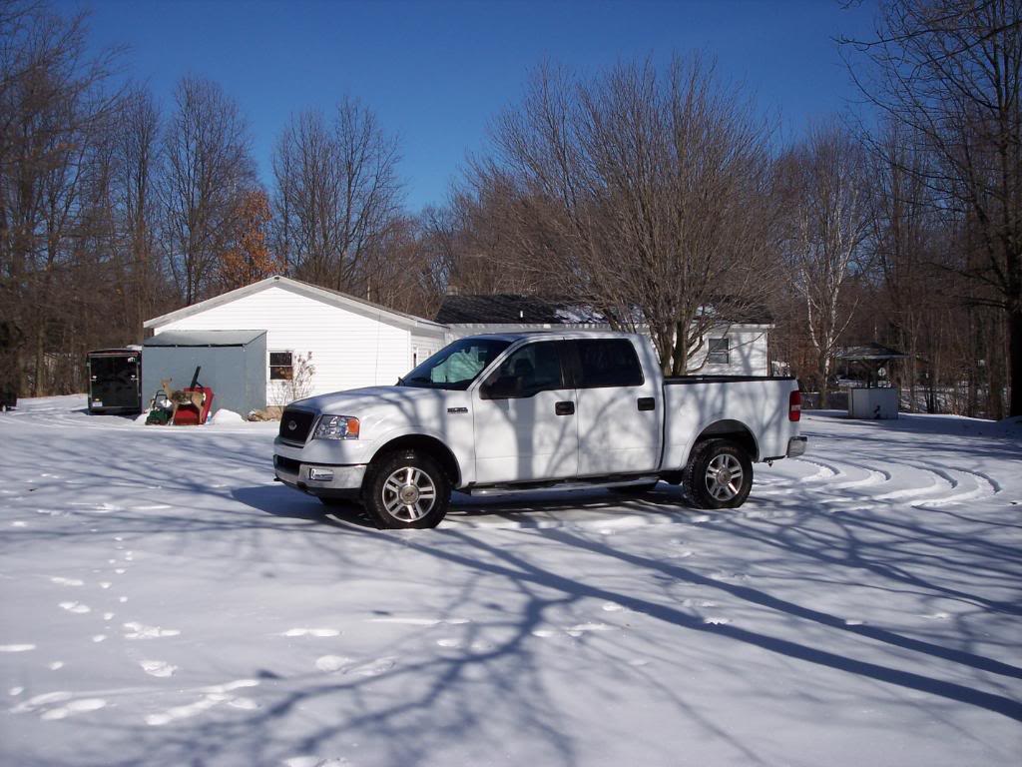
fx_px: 1151
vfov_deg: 36.8
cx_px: 511
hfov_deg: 47.9
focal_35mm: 39
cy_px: 384
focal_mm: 8
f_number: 5.6
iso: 100
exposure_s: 1/1000
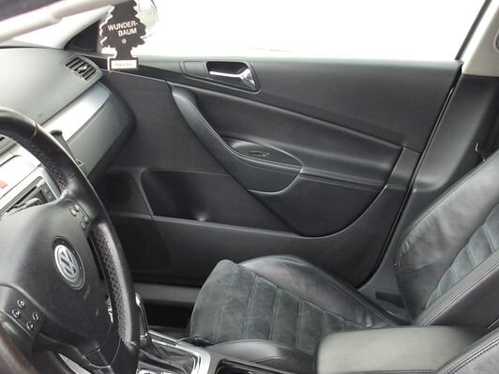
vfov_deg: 27.3
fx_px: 750
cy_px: 315
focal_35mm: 52
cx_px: 240
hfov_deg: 36.8
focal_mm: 4.9
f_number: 3
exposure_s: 1/23
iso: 200
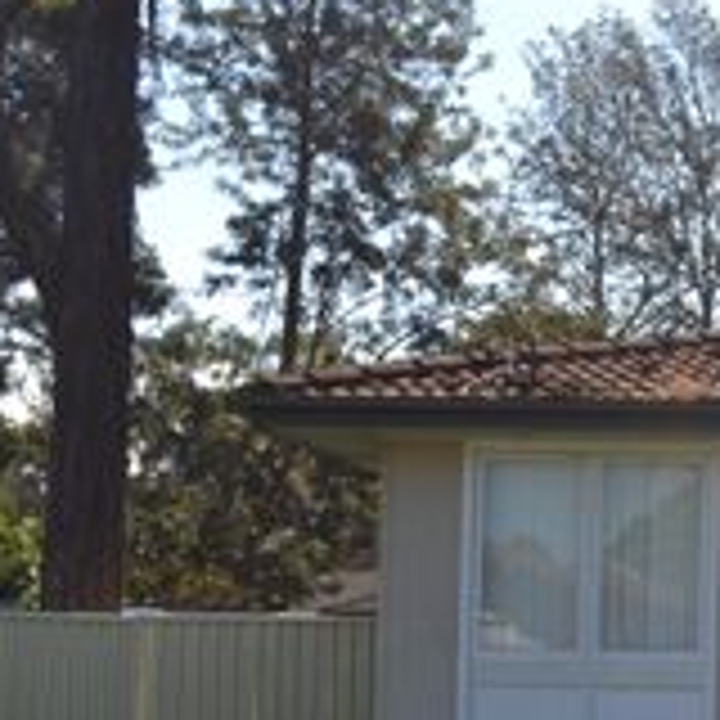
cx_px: 1012
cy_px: 641
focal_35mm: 90
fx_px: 2118
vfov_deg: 19.0
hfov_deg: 17.7
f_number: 8
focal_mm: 24
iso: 100
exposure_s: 1/200
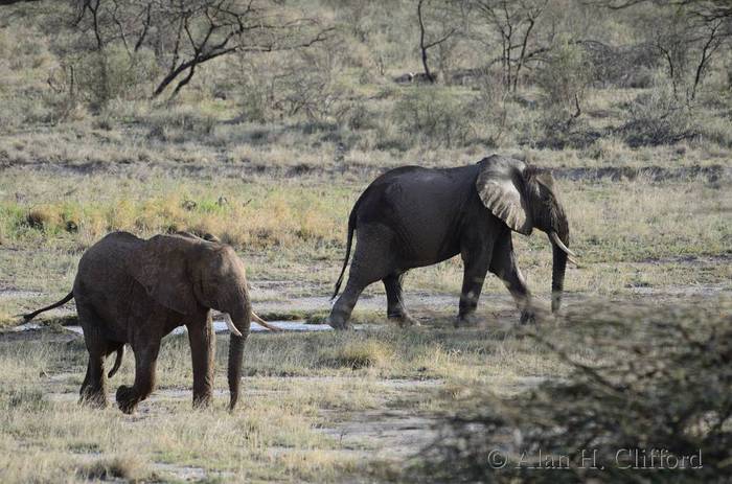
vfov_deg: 2.7
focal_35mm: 510
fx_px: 10344
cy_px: 242
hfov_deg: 4.1
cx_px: 366
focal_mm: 340
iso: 250
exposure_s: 1/500
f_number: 5.3
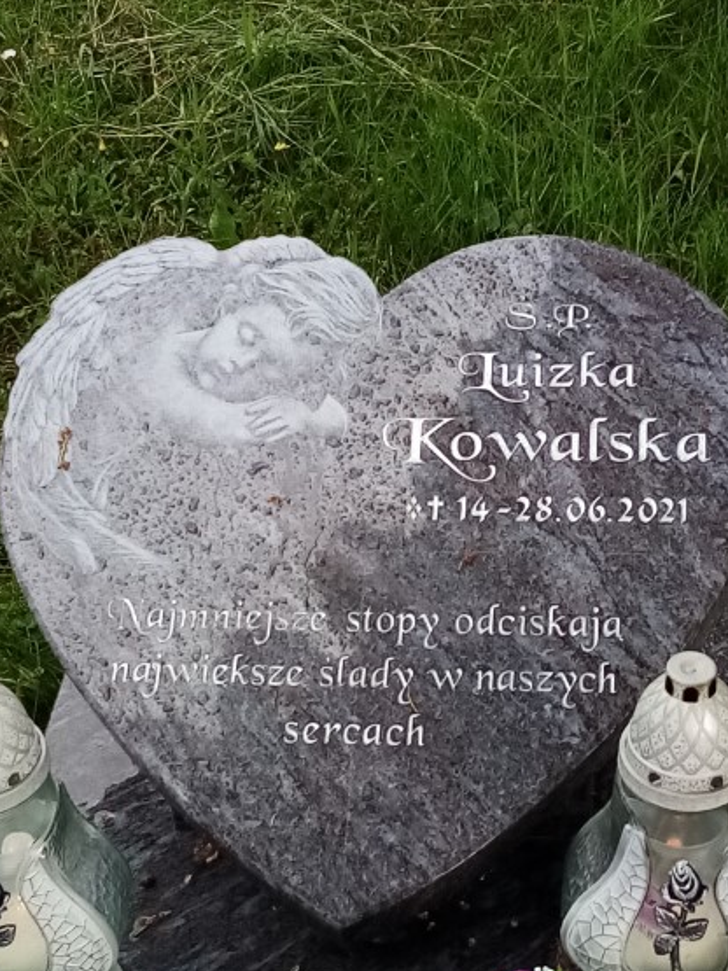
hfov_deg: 46.8
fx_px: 842
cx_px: 352
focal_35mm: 30
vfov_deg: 59.8
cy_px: 546
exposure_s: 1/100
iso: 104
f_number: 1.8
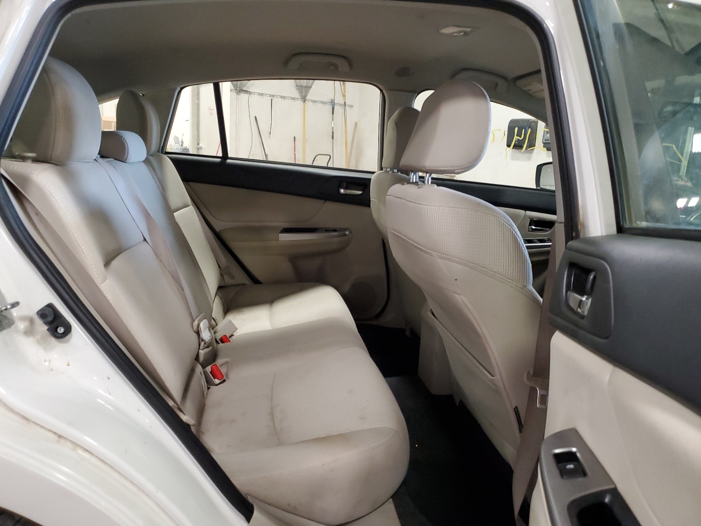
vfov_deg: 53.1
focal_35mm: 26
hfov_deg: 67.3
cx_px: 350
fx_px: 527
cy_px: 263
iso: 323
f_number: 1.5
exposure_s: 1/30
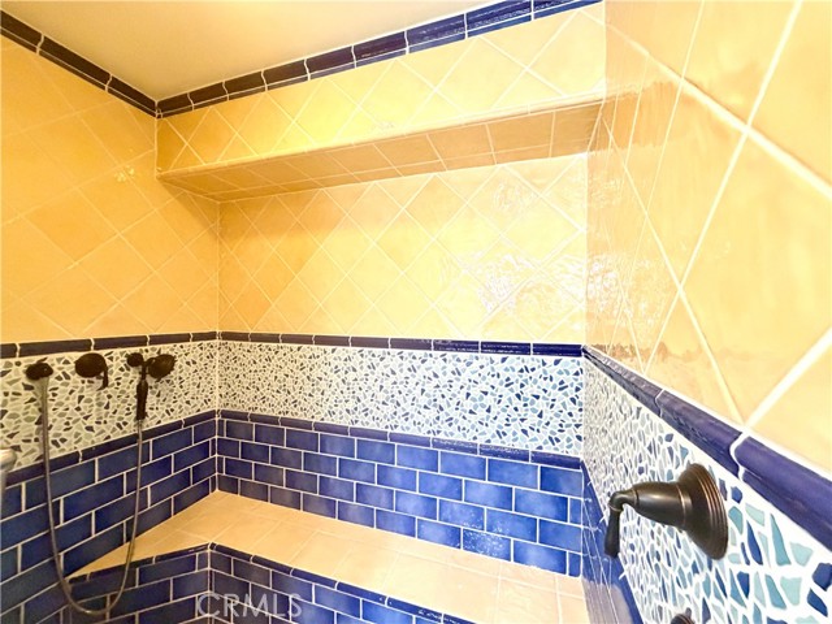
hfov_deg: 102.1
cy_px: 312
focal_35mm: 14
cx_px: 416
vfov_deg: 85.7
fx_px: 336
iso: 500
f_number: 2.2
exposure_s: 1/60
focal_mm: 2.22
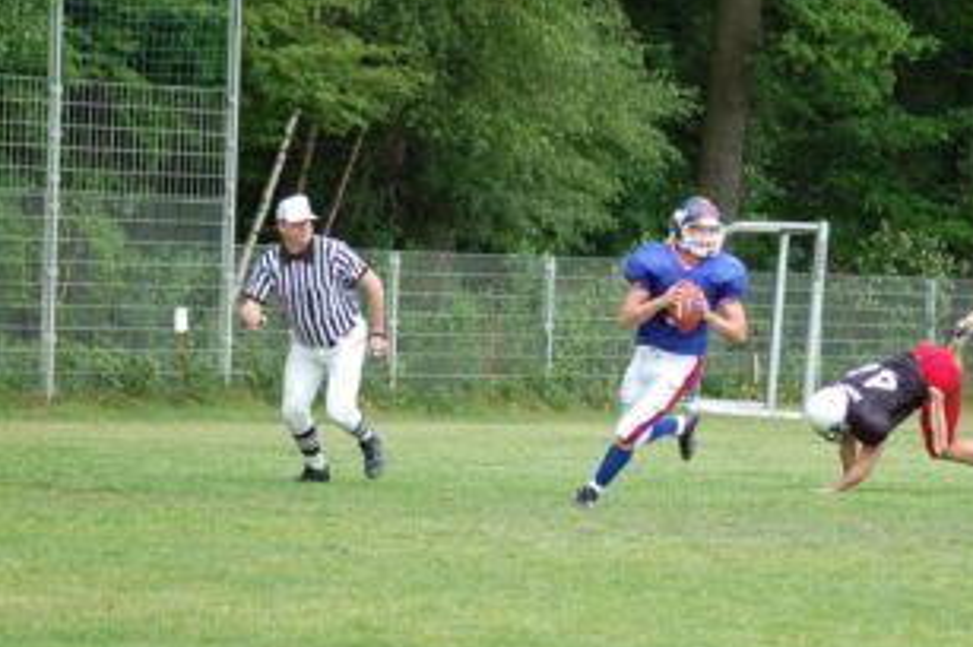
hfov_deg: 9.3
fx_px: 5967
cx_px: 664
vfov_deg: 6.2
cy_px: 349
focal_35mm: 221
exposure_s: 1/640
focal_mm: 100
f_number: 4.2
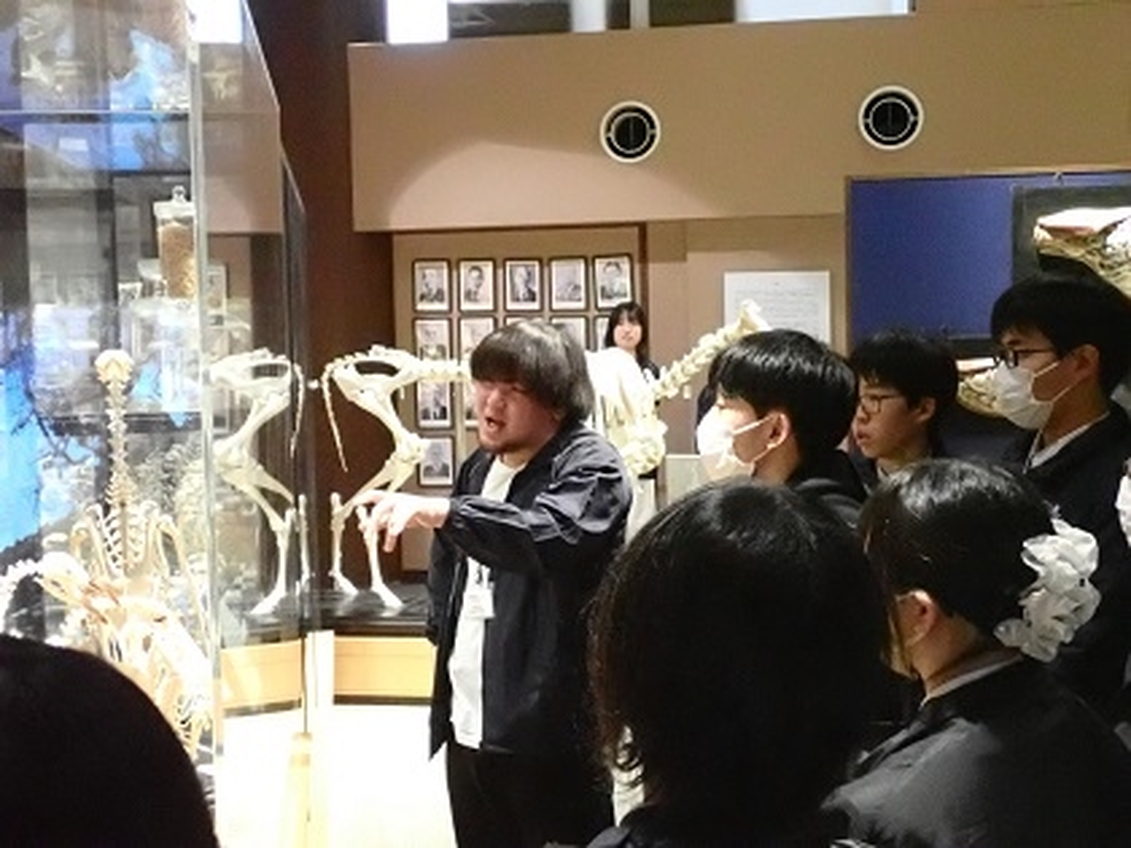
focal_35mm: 47
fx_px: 1536
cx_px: 566
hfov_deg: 40.4
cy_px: 424
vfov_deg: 30.9
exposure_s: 1/160
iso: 6400
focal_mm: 8.4
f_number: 3.1
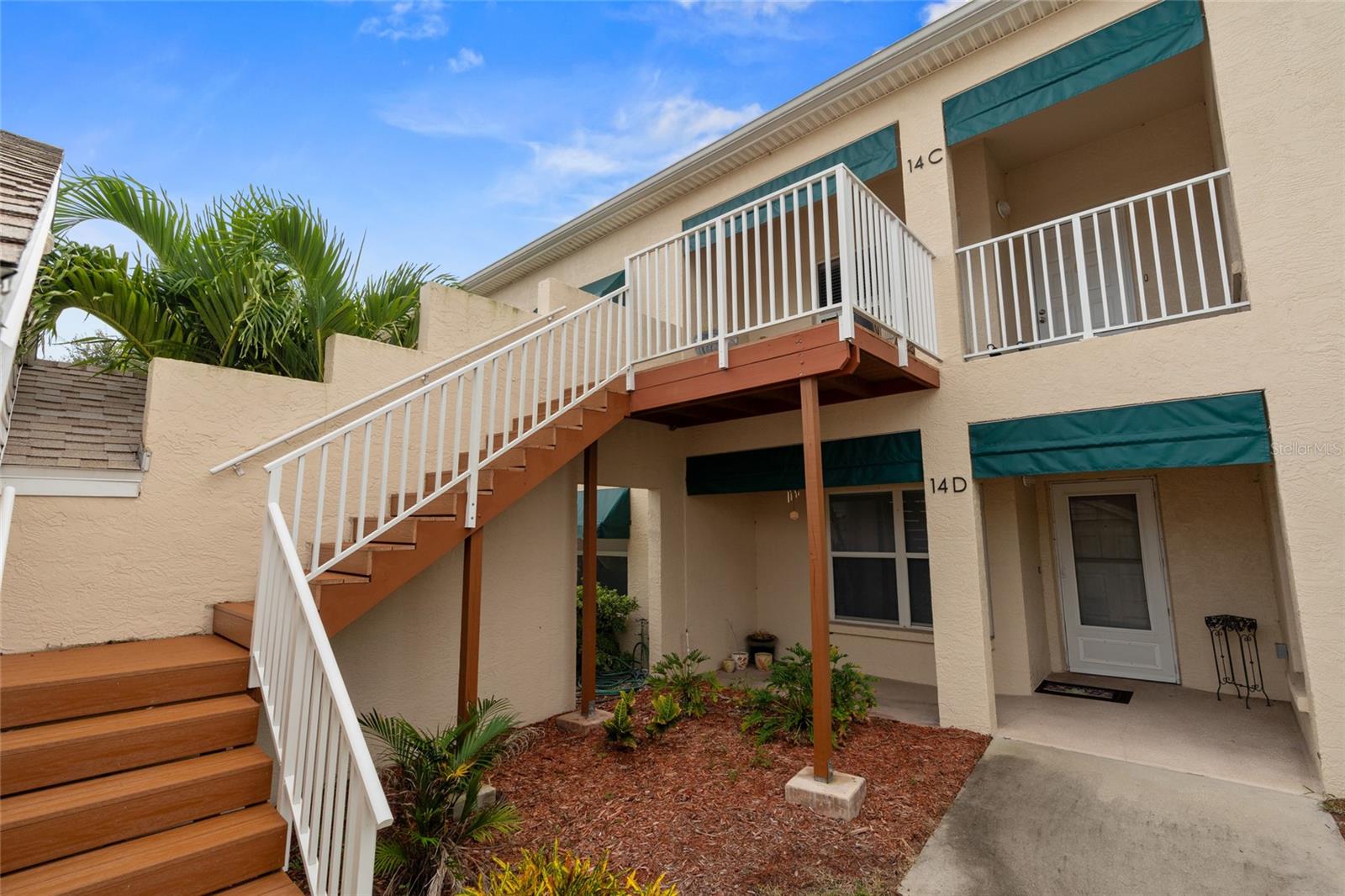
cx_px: 672
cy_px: 448
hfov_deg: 96.7
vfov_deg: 73.7
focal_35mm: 16
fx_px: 598
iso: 250
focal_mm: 16
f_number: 9
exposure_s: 1/200
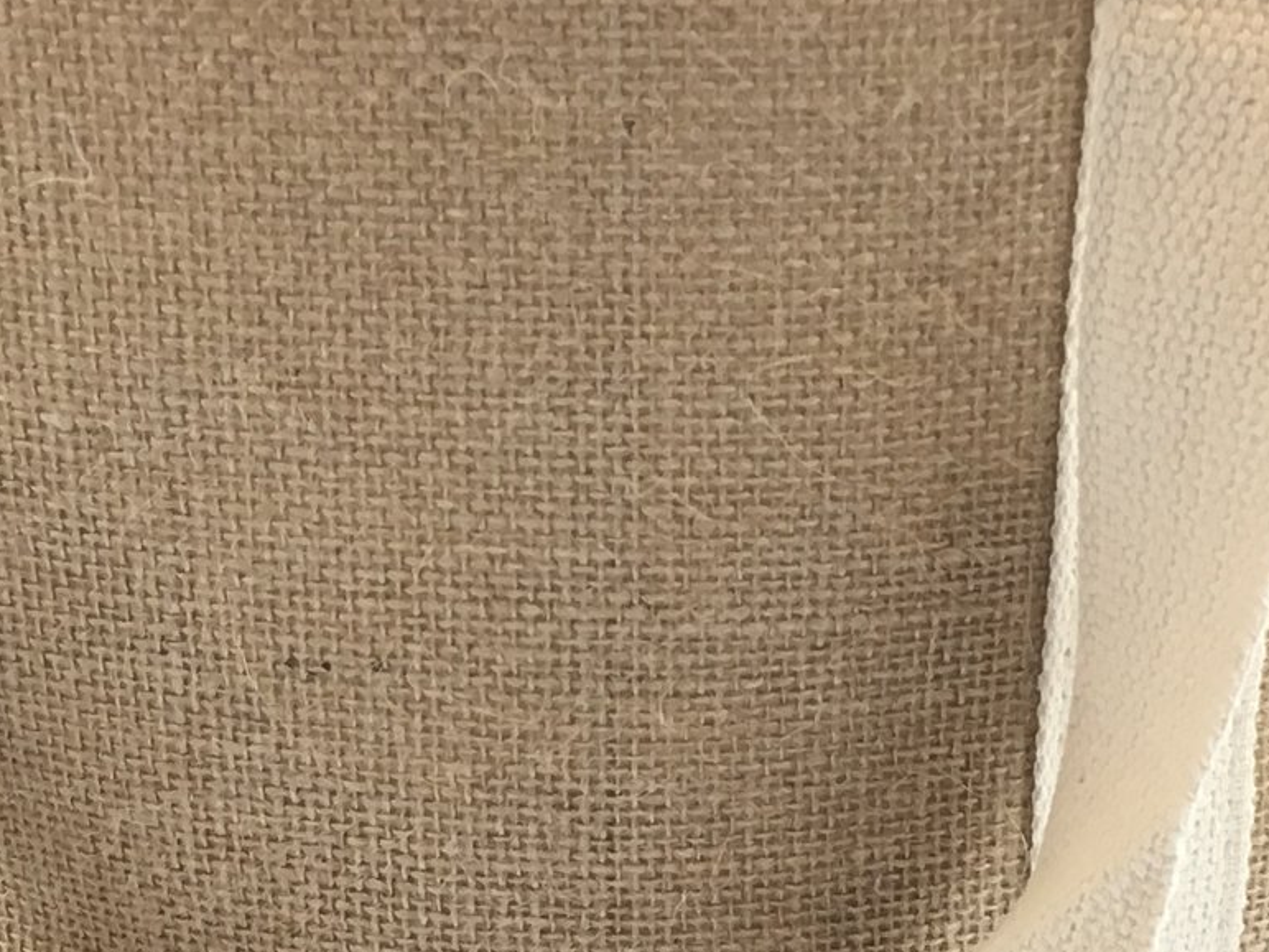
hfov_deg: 20.8
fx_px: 3445
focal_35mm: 94
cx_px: 520
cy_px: 610
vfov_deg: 15.7
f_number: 2.2
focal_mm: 4.15
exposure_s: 1/33
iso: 40
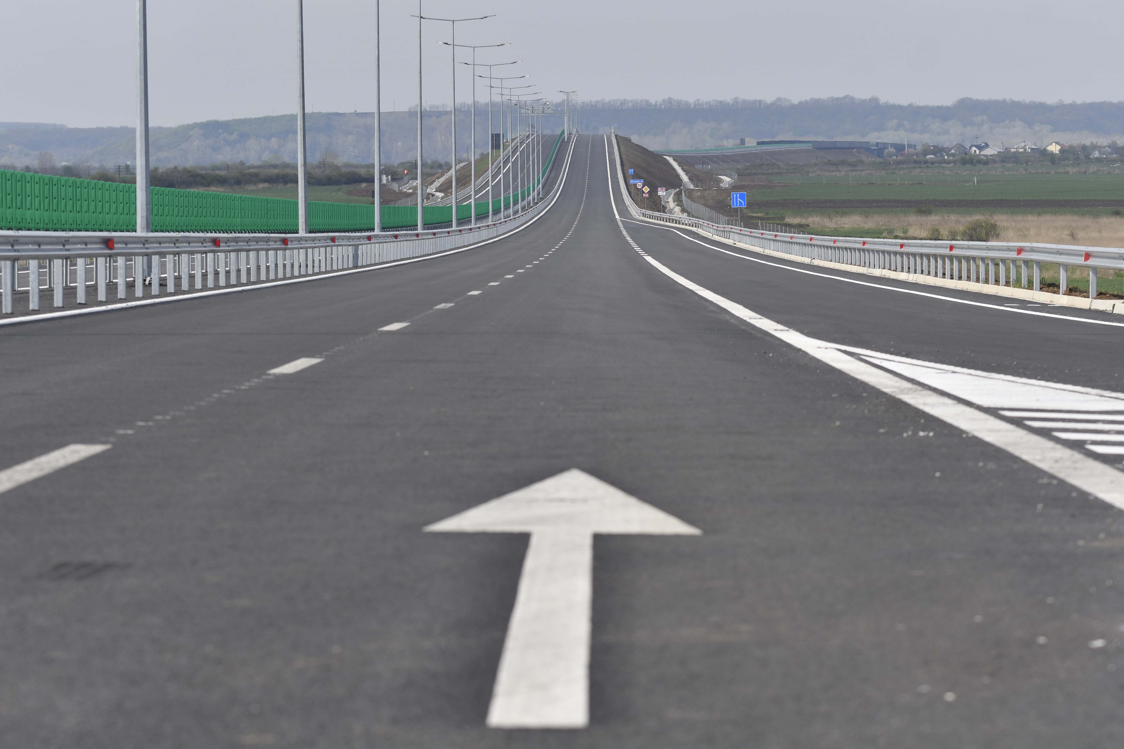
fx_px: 3840
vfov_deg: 11.1
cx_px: 562
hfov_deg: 16.7
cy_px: 374
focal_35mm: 123
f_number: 4
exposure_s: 1/2000
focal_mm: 82
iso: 200
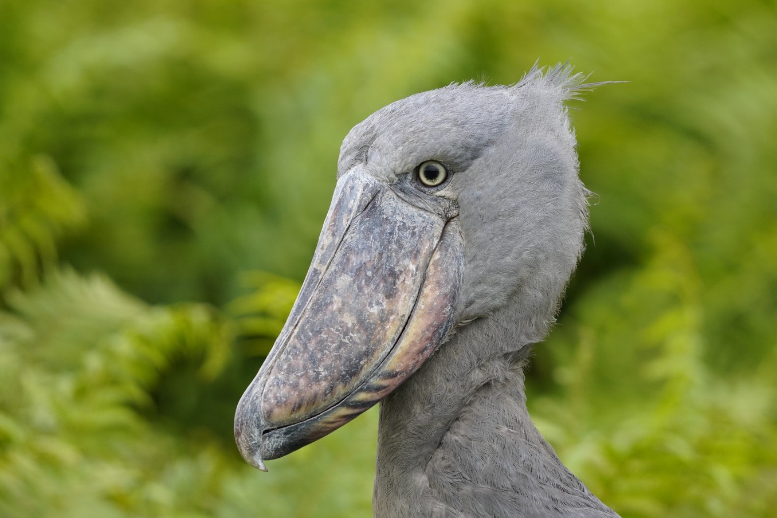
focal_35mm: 889
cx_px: 428
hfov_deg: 2.3
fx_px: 19186
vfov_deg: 1.5
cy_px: 243
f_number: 6.3
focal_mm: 496
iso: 640
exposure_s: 1/500
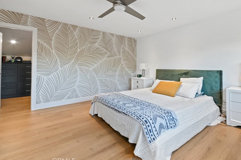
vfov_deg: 69.9
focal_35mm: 17
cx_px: 142
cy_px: 68
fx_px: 114
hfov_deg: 92.4
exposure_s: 1/10
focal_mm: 14
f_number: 8
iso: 320
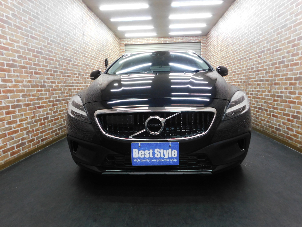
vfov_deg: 58.9
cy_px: 114
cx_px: 151
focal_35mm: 23
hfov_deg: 73.9
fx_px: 201
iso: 280
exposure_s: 1/30
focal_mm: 4
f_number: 3
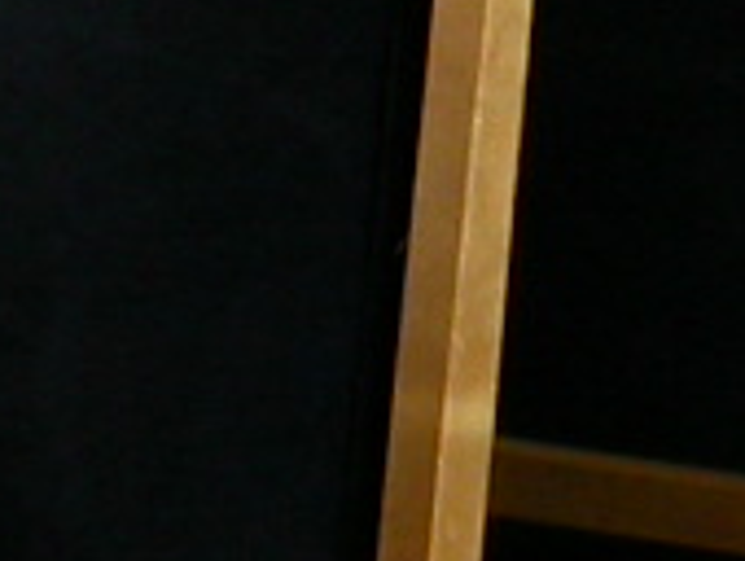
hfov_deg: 6.8
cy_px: 219
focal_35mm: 286
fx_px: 6164
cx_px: 995
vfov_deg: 5.2
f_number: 3
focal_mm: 8
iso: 100
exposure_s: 1/47.7
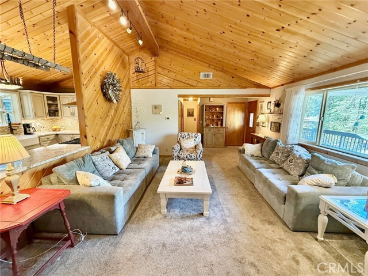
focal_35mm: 14
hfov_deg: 102.1
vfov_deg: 85.6
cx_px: 184
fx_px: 149
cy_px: 138
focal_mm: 2.22
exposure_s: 1/60
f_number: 2.2
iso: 500
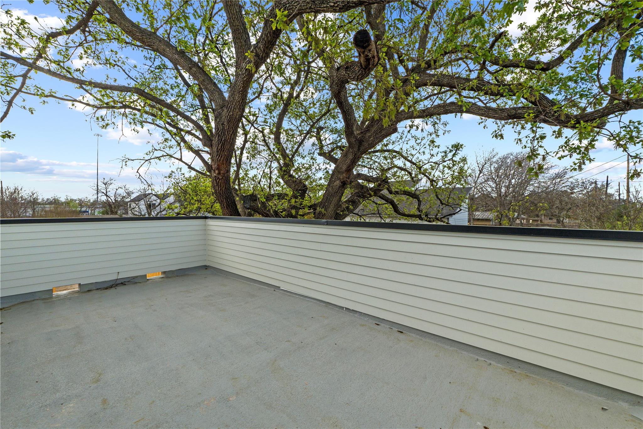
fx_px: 268
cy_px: 214
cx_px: 322
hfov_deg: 100.4
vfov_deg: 77.3
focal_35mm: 15
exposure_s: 1/30
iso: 250
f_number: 11
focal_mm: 10
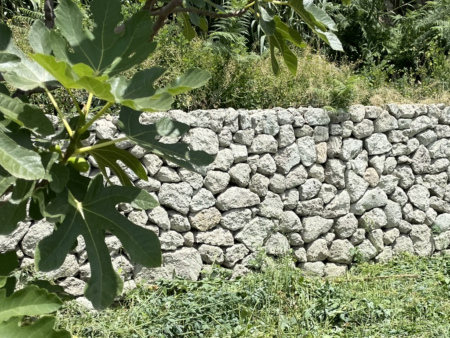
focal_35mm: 52
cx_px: 284
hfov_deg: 36.6
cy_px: 228
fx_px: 676
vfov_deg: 27.8
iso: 32
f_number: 1.6
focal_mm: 4.2
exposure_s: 1/2959
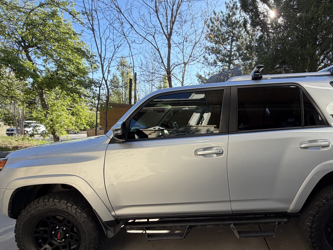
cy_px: 151
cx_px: 215
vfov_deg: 62.8
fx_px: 202
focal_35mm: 21
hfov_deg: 77.1
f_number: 2.2
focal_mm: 2.22
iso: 64
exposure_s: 1/482
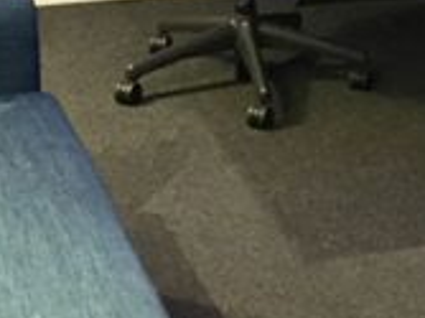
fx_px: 1534
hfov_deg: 15.5
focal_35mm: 125
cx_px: 438
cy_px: -158
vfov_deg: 11.4
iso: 200
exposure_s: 1/20
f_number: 2.2
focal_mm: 4.15
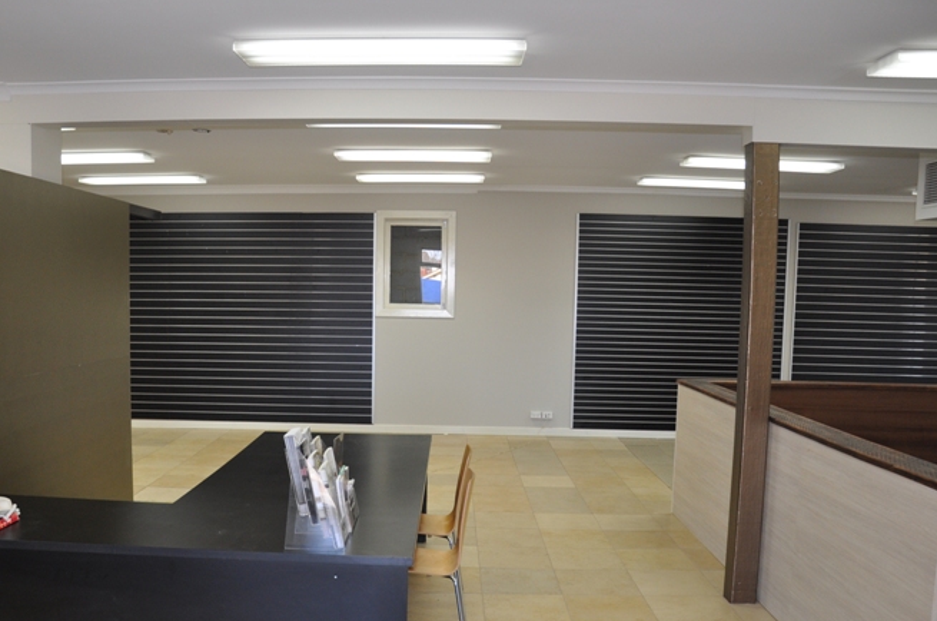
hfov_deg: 57.2
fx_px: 857
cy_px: 363
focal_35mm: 33
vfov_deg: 39.7
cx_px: 412
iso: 560
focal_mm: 18
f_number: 3.5
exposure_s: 1/125
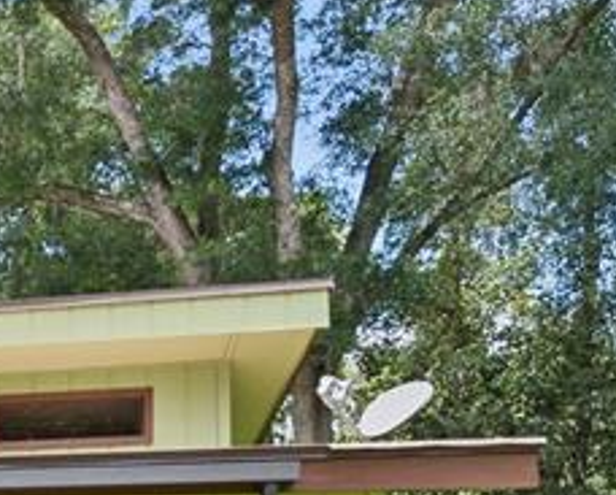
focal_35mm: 80
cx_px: -538
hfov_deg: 18.1
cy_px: 652
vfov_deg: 17.9
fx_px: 1460
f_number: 8
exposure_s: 1/160
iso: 200
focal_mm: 13
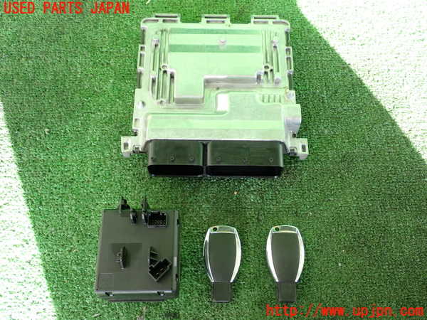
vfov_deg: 37.7
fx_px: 469
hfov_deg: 49.0
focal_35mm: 38
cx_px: 214
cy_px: 160
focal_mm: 6.83
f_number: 2.7
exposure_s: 1/125
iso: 250
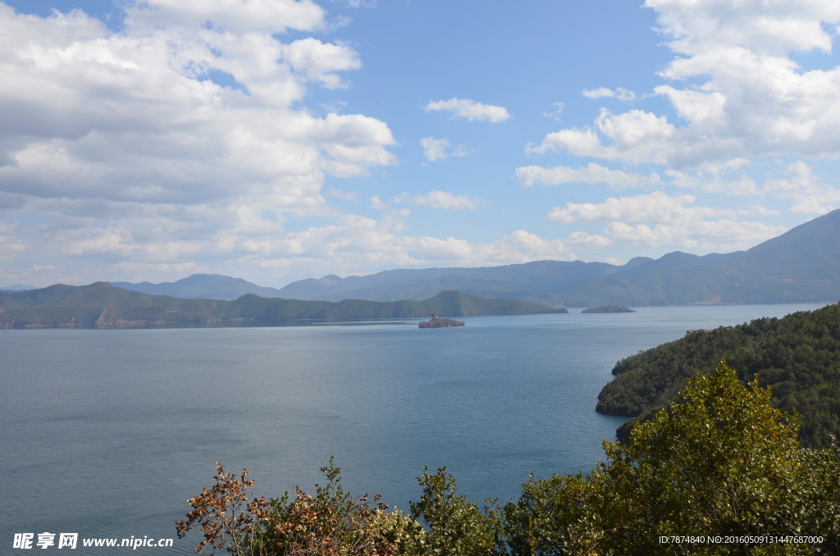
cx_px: 420
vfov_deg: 36.7
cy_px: 278
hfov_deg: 53.2
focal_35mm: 36
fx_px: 838
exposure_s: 1/250
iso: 100
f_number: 8
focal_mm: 24
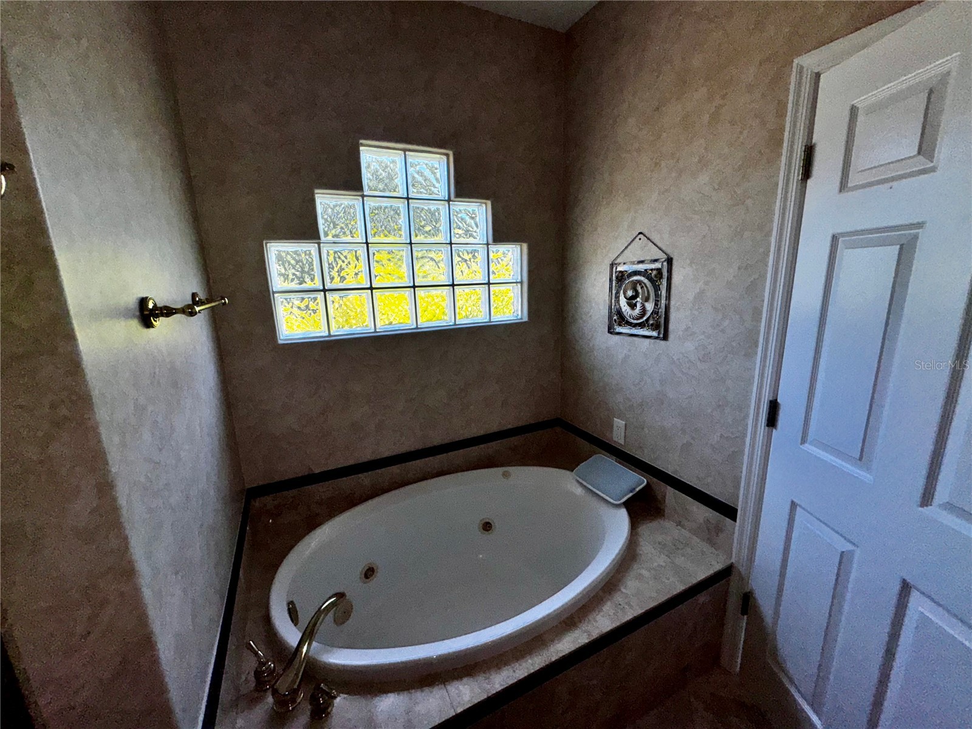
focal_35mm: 14
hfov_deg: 102.1
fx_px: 393
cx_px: 486
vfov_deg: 85.7
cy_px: 364
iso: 32
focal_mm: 2.22
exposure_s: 1/438
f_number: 2.2
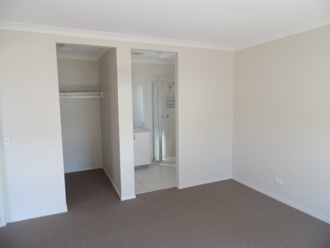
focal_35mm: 23
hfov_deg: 73.9
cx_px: 165
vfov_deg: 58.9
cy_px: 124
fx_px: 219
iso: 80
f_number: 3.2
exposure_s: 1/45
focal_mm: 4.1
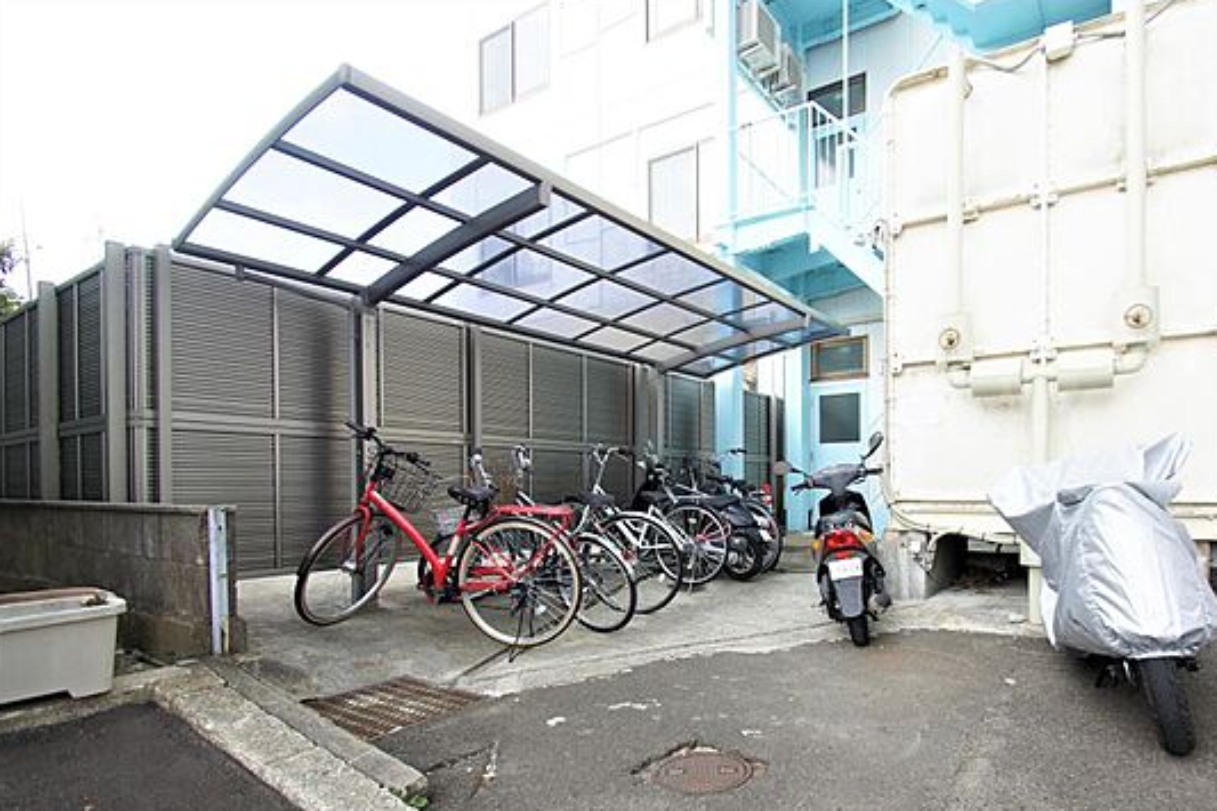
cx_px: 719
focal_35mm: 18
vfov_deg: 66.8
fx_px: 608
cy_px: 480
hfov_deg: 89.1
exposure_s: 1/80
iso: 100
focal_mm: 10
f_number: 5.6
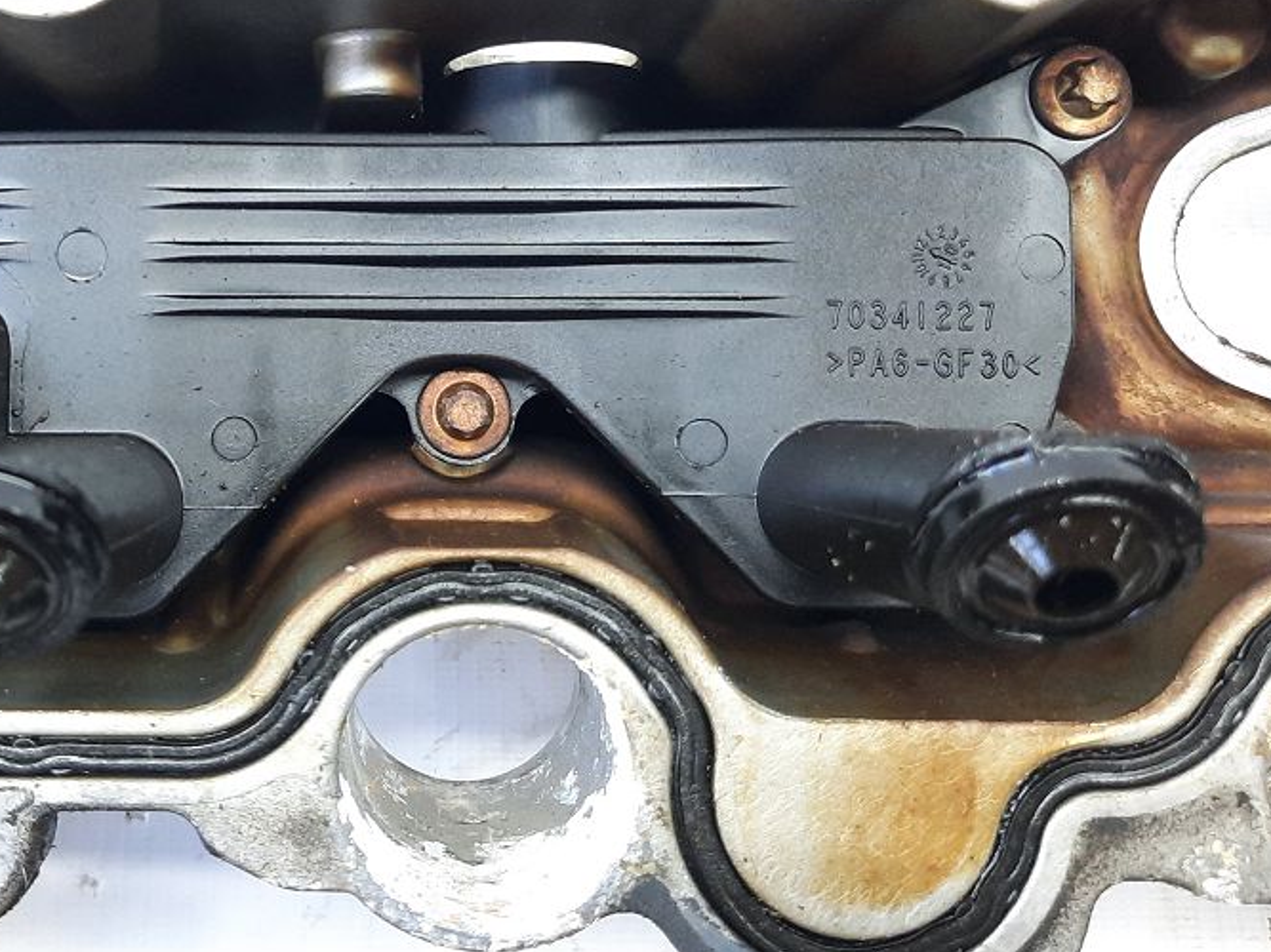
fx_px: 1652
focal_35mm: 45
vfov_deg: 31.7
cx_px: 292
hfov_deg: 40.7
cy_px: 267
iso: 320
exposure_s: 1/50
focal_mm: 4.6
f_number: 2
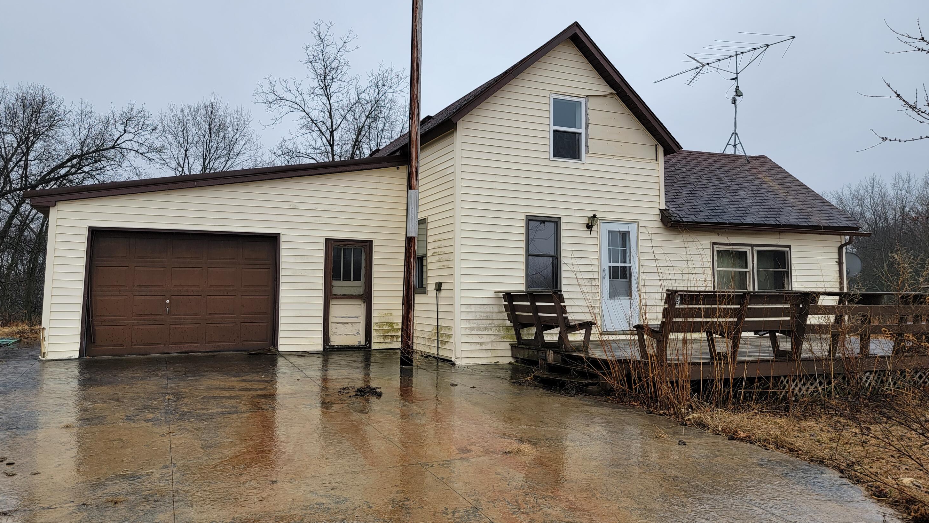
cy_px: 245
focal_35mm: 27
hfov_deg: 69.8
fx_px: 665
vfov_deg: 42.9
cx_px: 453
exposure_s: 1/120
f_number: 1.8
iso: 16
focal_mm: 6.7
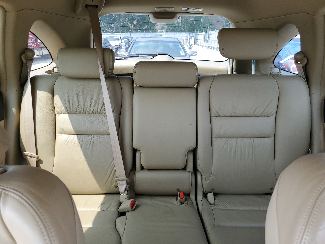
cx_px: 162
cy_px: 122
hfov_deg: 67.3
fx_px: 244
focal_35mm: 26
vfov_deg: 53.1
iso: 50
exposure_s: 1/217
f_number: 1.5
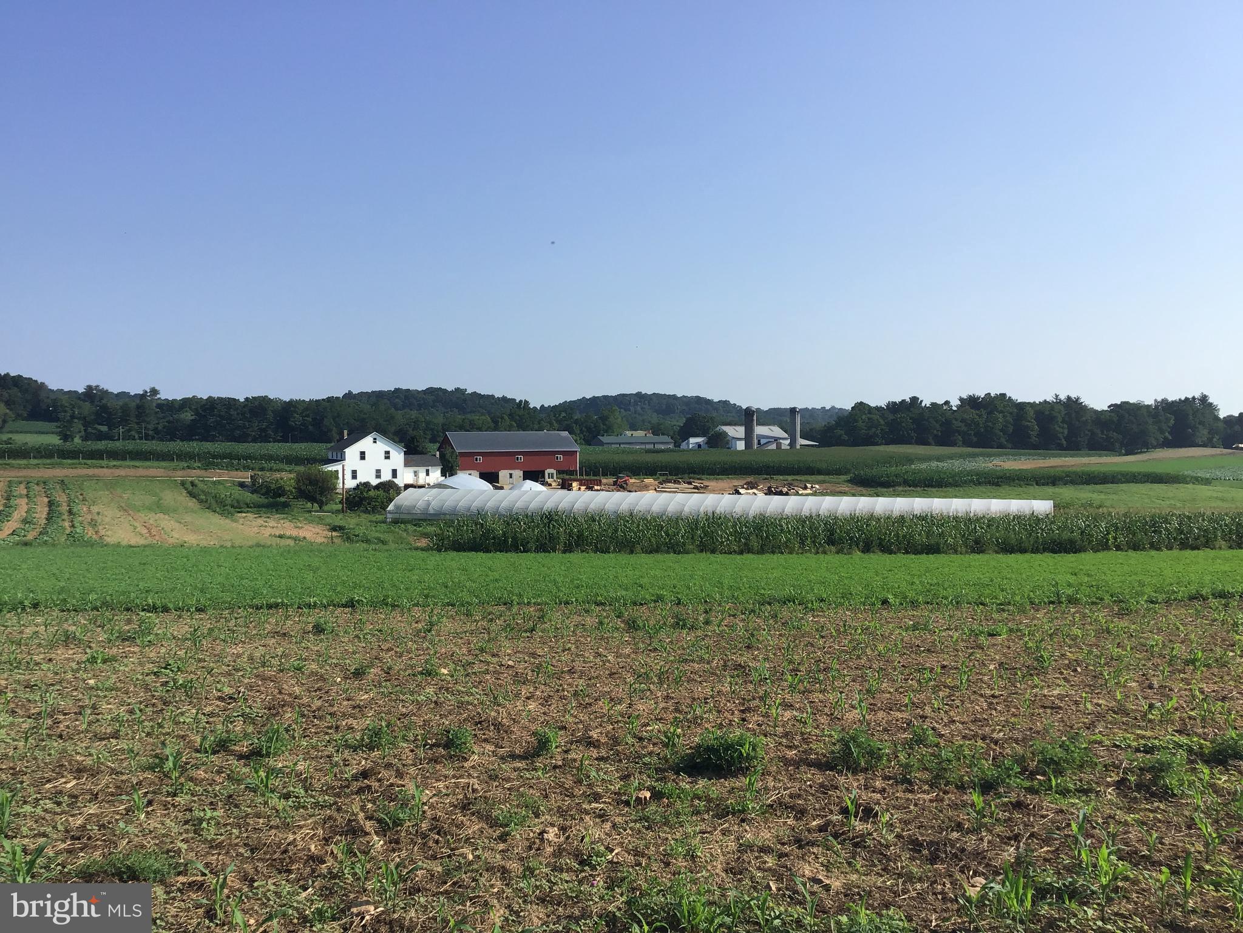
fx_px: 1113
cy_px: 466
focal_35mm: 31
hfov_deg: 58.4
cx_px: 622
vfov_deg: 45.4
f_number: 2.4
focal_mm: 3.3
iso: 25
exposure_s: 1/1567
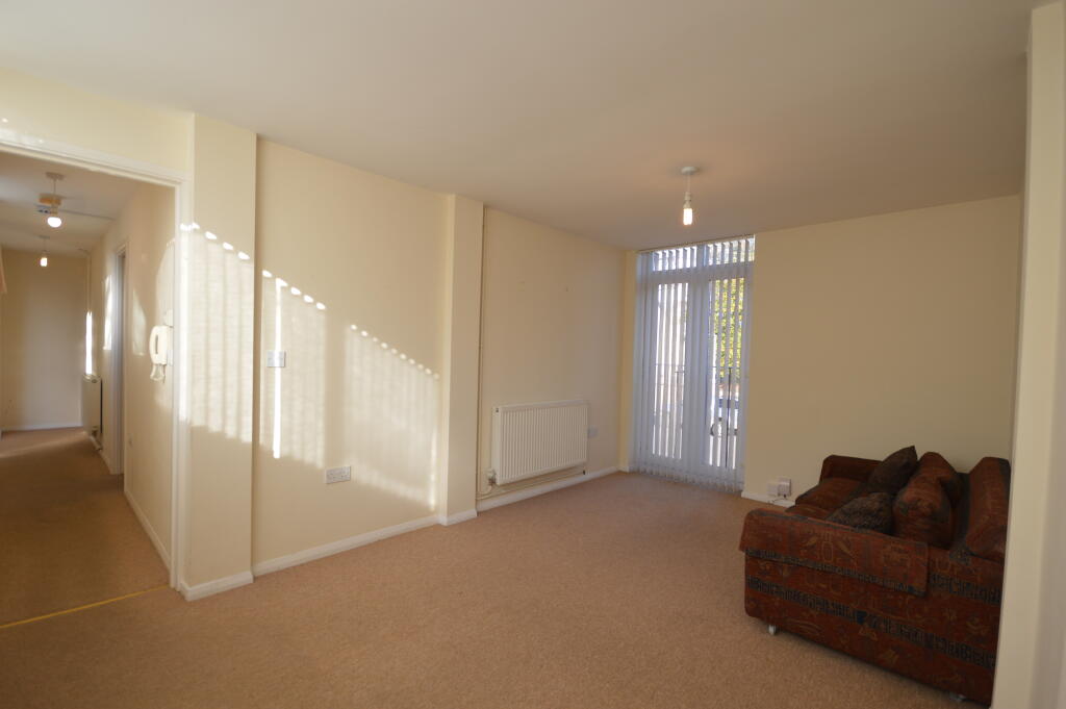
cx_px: 533
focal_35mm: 15
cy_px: 354
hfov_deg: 100.4
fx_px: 444
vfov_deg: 77.2
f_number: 5.6
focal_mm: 10
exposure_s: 1/125
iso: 200
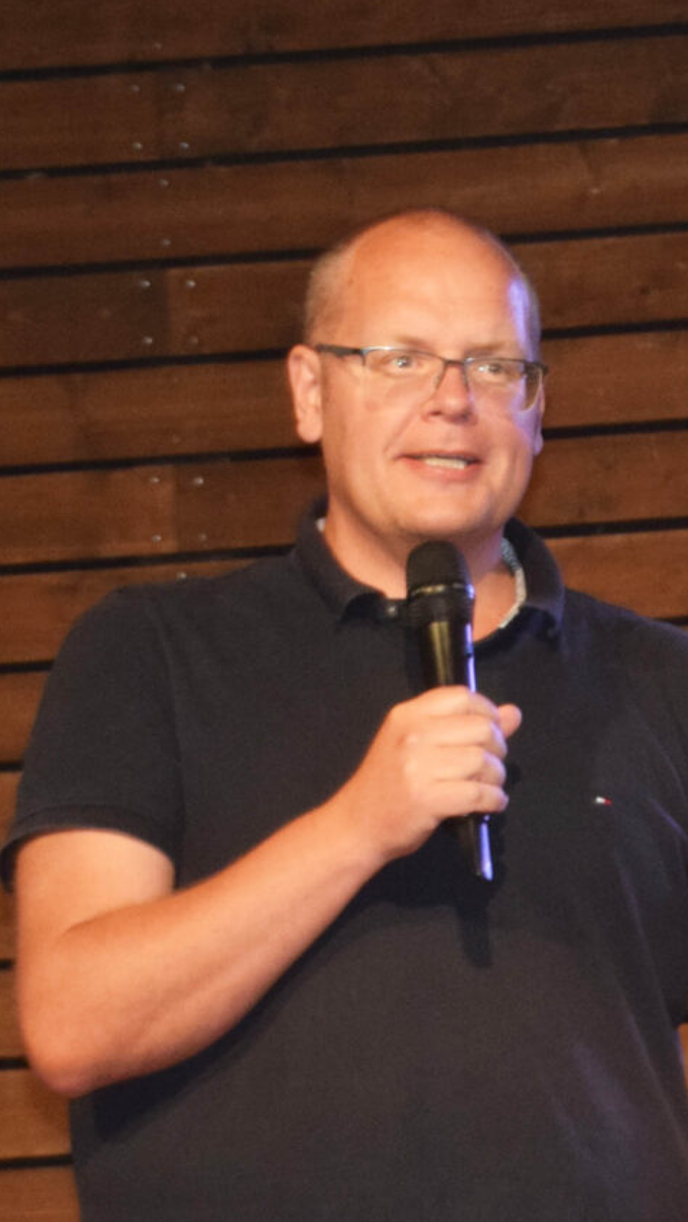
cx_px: 1158
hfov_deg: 3.6
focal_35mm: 333
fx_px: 10798
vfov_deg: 6.5
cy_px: 742
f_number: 5.6
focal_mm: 70
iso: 1100
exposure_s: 1/60
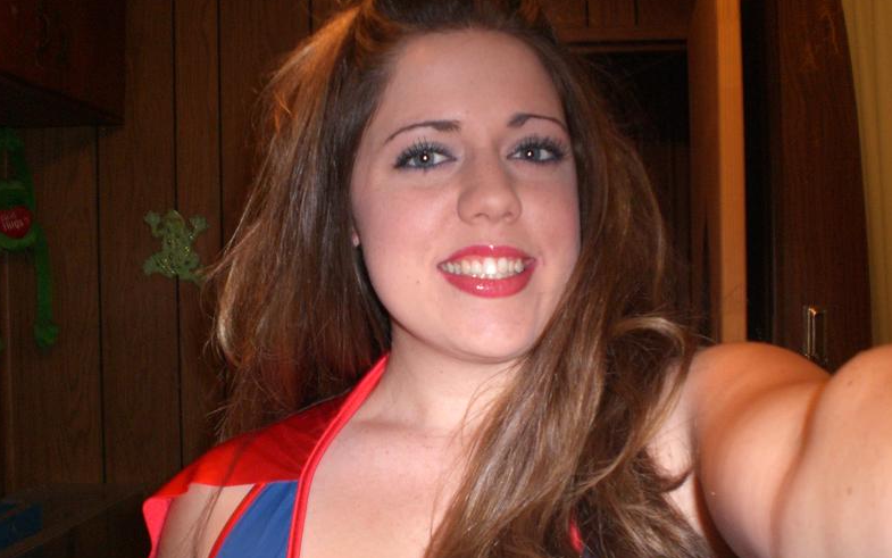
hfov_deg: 48.2
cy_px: 296
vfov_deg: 31.3
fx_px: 997
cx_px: 443
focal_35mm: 41
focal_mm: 6.3
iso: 200
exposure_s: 1/60
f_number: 3.1
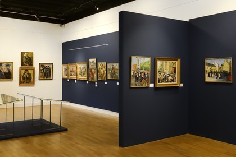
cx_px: 118
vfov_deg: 36.9
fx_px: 236
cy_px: 78
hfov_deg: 53.1
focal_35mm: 36
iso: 1600
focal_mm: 36
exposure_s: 1/60
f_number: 4
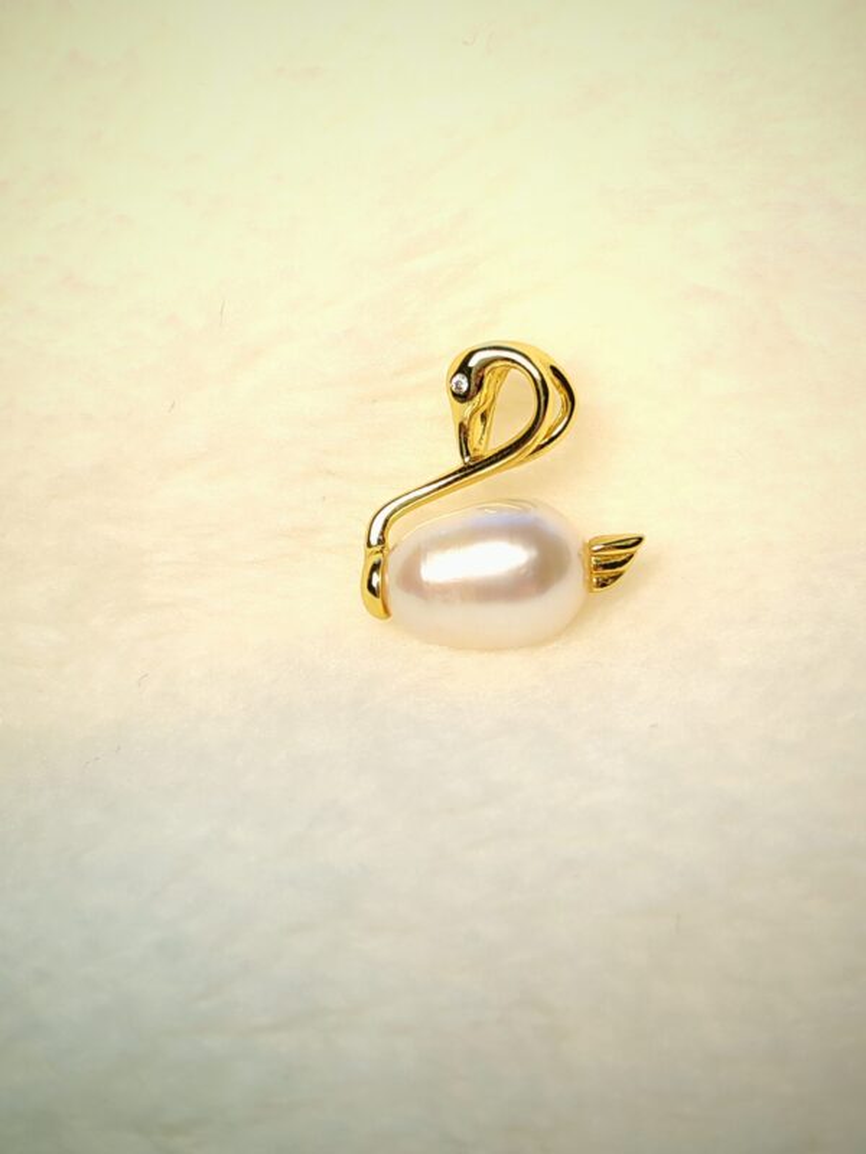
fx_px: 2268
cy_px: 577
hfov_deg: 21.6
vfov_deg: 28.6
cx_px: 433
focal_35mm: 68
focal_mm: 5.52
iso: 50
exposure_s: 1/130
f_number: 1.95
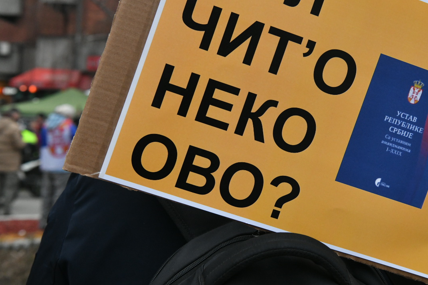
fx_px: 808
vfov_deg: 19.9
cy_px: 88
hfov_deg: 29.3
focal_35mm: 68
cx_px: 314
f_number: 6.3
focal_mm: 45
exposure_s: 1/320
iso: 1600
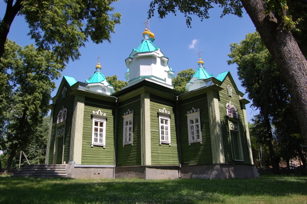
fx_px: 230
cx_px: 154
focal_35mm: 27
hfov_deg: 67.4
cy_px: 102
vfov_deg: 47.8
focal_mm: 18
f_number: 9
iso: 200
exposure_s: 1/320
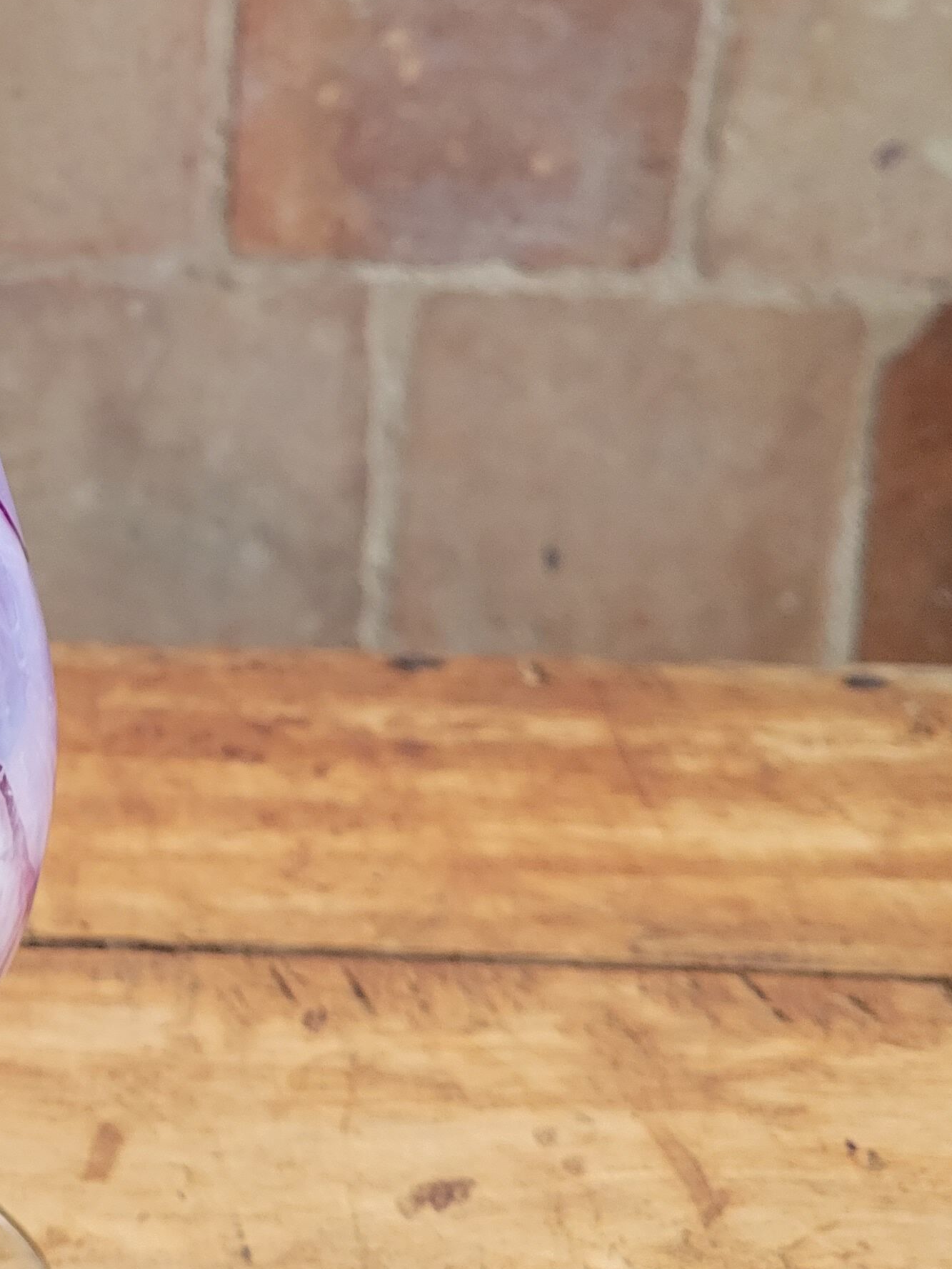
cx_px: -120
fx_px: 2163
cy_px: 254
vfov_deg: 31.8
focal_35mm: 59
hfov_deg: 23.2
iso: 250
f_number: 1.8
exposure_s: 1/100
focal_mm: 5.4
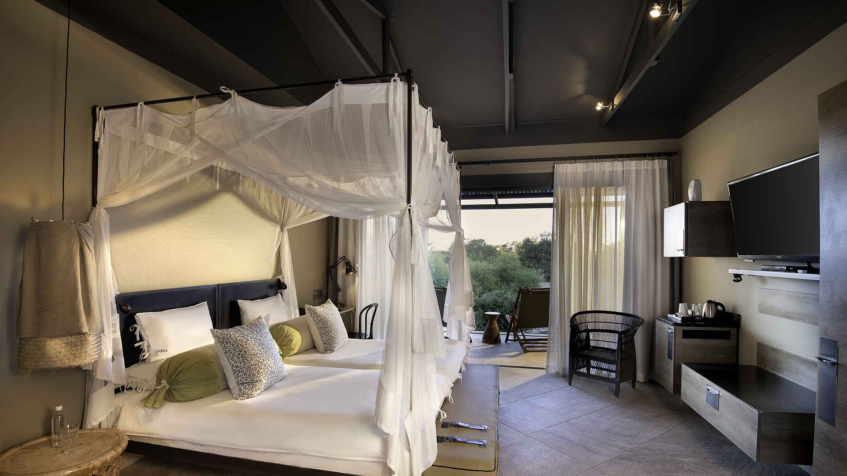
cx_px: 421
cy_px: 261
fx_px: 382
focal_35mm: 17
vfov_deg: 63.8
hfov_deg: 95.9
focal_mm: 16
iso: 200
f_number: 8
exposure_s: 1/6
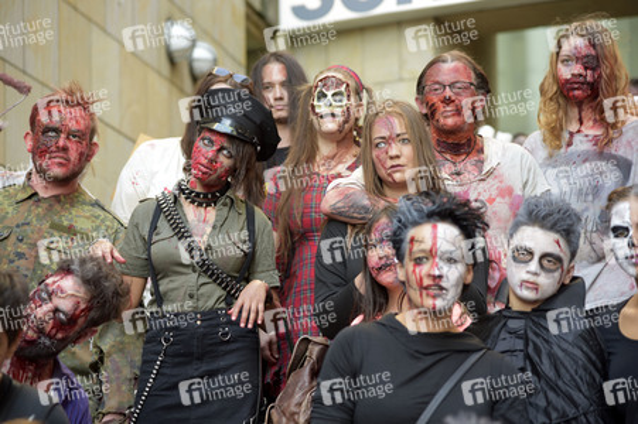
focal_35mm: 120
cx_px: 319
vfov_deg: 11.4
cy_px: 212
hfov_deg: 17.1
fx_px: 2125
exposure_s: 1/80
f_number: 4.5
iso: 400
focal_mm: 120
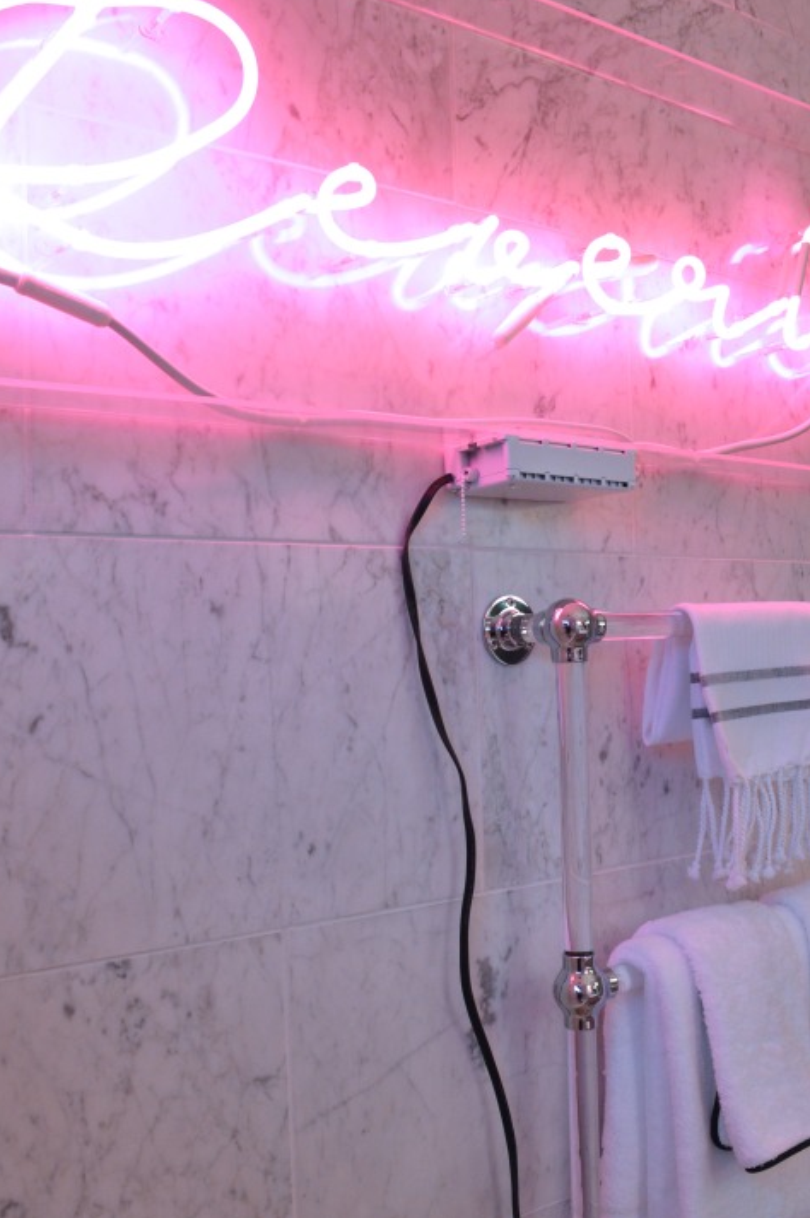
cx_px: 408
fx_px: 1183
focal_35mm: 35
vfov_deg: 54.4
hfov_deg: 37.8
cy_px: 665
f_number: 7.1
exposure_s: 1/25
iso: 800
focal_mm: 18
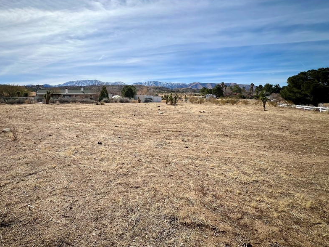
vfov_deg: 74.4
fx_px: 162
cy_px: 109
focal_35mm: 17
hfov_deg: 90.4
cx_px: 140
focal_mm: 1.57
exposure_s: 1/3425
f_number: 1.8
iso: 32
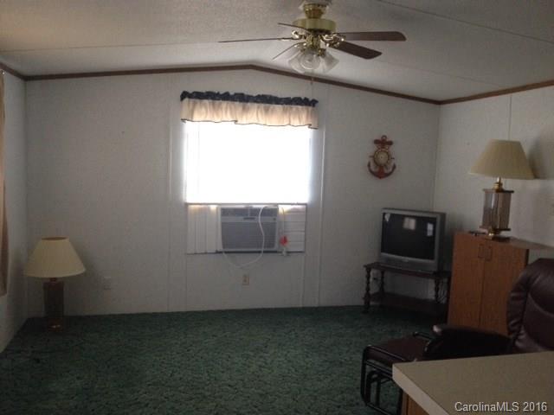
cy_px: 208
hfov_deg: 52.6
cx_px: 277
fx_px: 560
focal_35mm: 35
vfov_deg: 40.7
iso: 250
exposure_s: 1/20
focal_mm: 4.28
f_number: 2.4
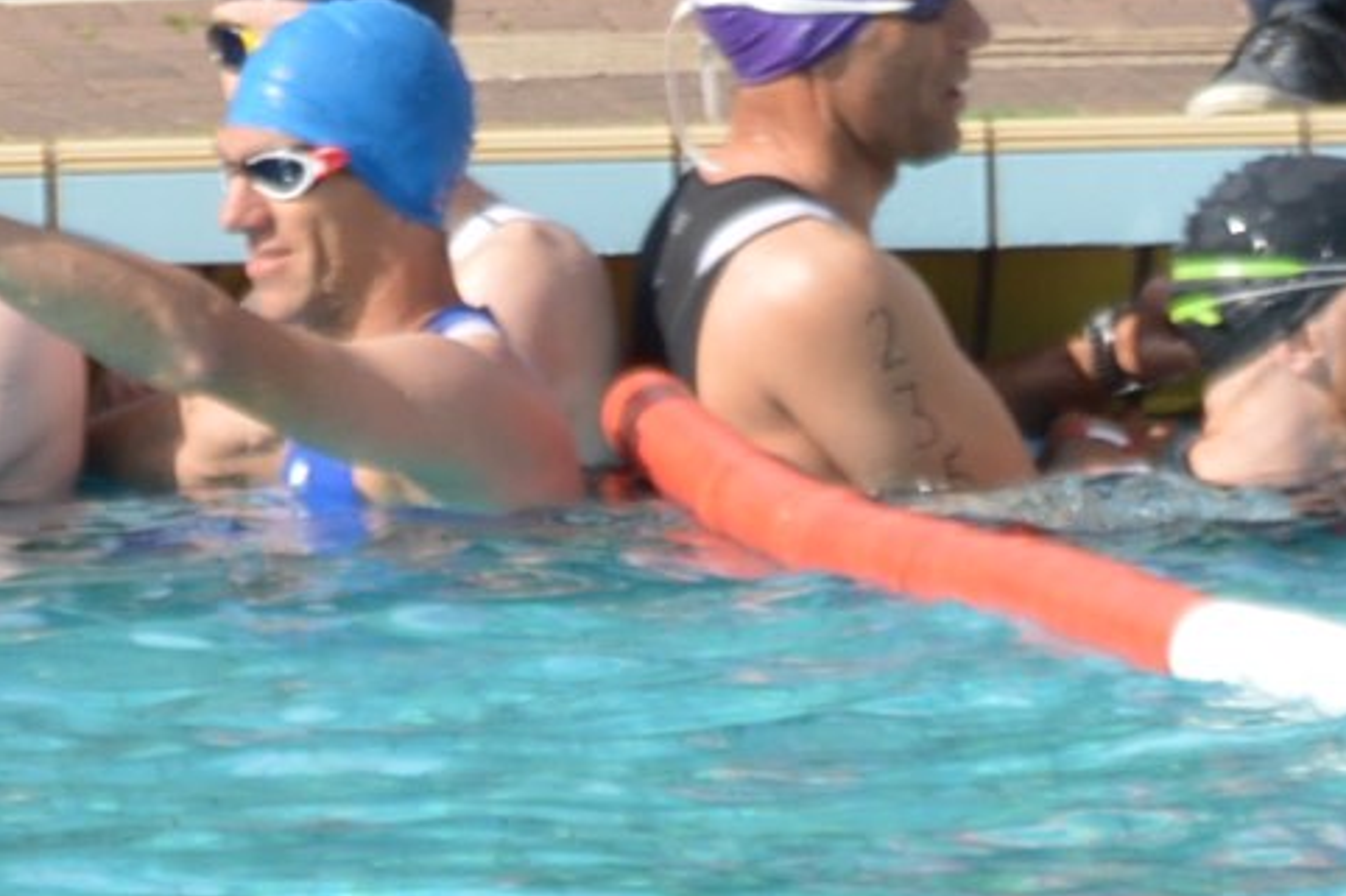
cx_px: -1212
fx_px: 69927
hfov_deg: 1.1
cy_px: -681
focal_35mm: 1871
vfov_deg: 0.7
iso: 100
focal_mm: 200
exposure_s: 1/200
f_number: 10
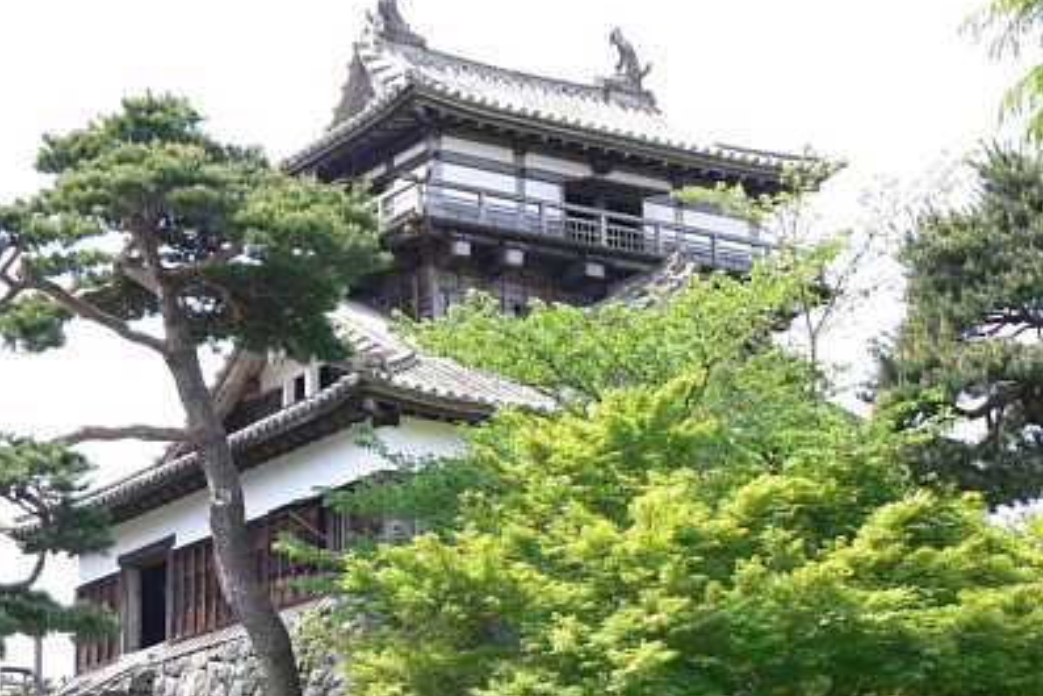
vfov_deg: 15.5
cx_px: 520
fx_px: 2550
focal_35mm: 88
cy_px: 376
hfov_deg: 23.1
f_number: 5
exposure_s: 1/125
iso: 80
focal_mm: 17.8
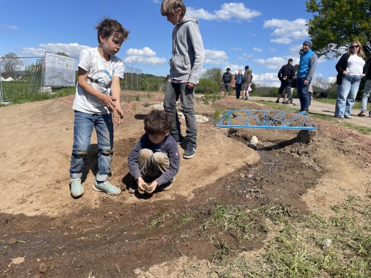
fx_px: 279
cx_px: 186
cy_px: 139
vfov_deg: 53.1
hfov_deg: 67.3
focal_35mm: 26
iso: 32
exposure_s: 1/3509
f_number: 1.6
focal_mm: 4.2
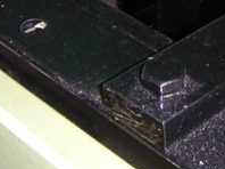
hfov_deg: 15.8
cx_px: 209
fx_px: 799
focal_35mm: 123
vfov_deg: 11.6
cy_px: -73
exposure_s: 1/45
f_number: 2.8
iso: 160
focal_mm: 6
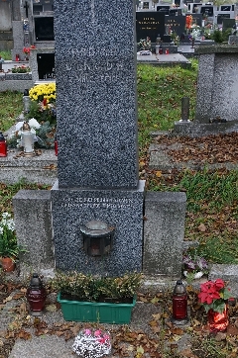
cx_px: 84
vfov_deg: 35.2
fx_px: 528
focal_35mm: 53
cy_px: 328
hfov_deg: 25.3
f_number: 5.6
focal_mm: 16
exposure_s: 1/125
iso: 400
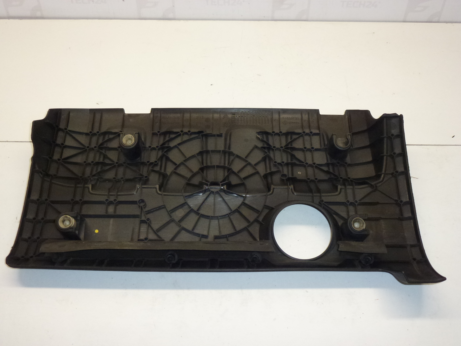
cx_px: 230
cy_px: 173
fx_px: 479
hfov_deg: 51.4
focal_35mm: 36
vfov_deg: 39.7
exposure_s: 1/160
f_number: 3.7
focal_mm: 6.4
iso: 400
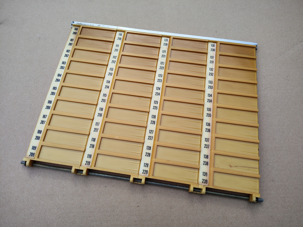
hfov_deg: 71.6
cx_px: 152
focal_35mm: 24
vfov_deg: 56.8
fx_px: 210
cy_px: 114
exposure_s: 1/1095
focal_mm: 5.56
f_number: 1.8
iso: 100
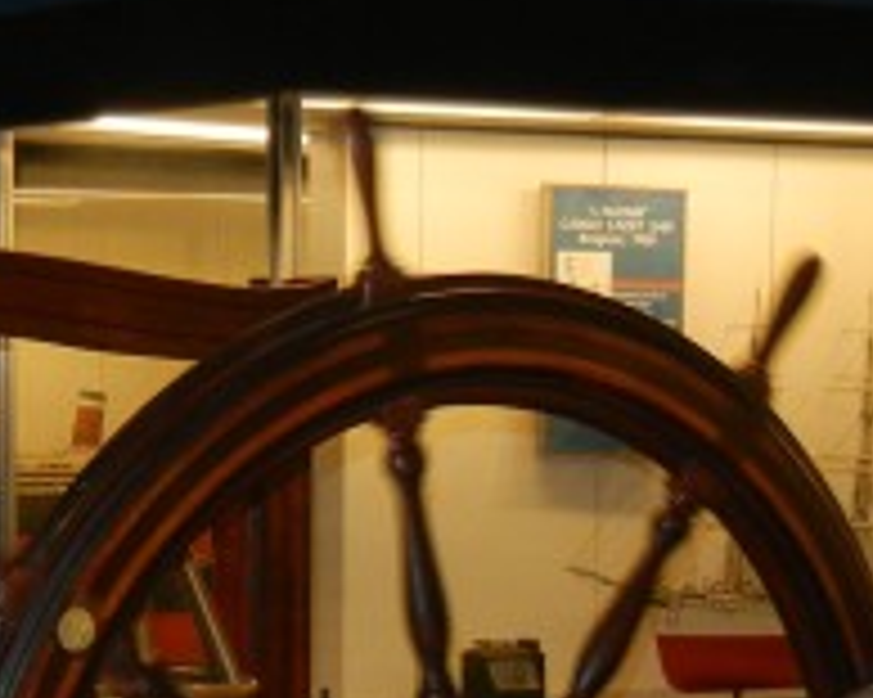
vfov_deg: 12.5
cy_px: 775
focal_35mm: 121
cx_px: 194
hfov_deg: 15.8
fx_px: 3125
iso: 244
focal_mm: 5.4
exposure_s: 1/30
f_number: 3.5
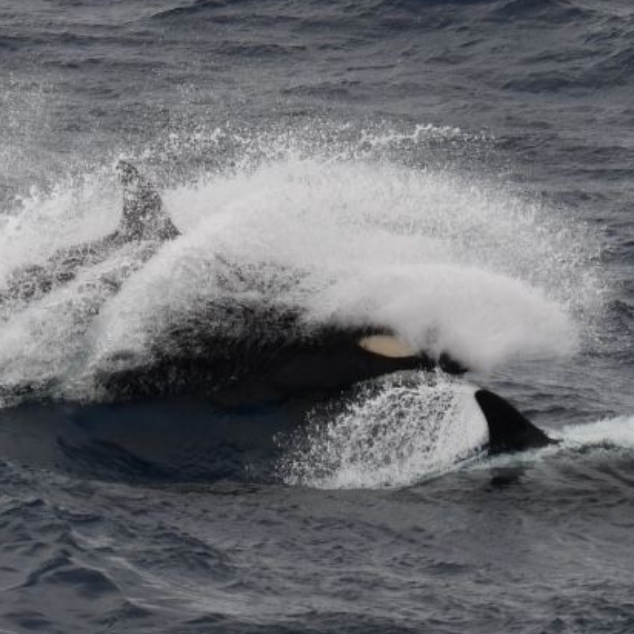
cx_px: 337
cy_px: 339
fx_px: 4103
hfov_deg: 8.8
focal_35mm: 198
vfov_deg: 8.8
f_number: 7.1
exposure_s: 1/1600
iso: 400
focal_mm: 80
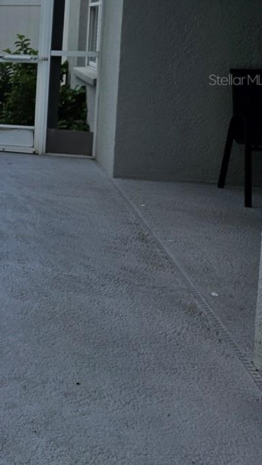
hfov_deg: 15.4
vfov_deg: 33.7
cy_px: 79
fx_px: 741
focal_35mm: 60
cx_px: -283
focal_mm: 5.4
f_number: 1.8
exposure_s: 1/796
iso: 25
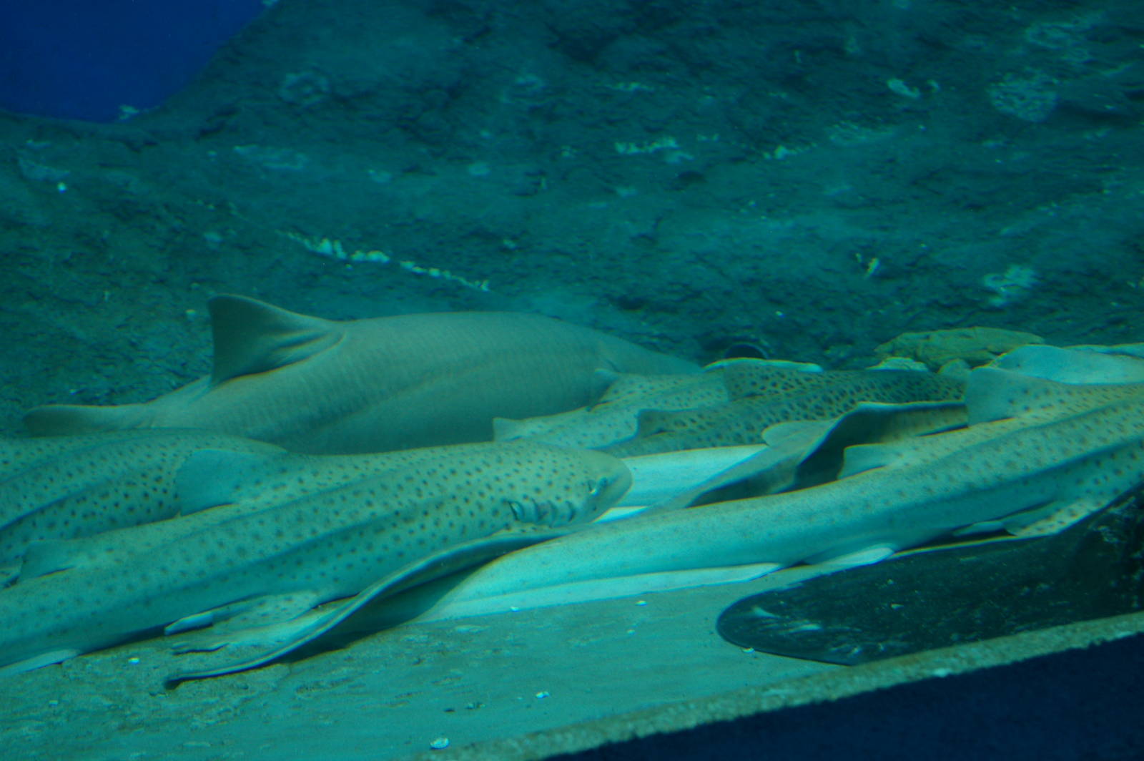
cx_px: 572
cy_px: 380
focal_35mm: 57
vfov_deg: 23.7
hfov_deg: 35.1
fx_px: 1810
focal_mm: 38
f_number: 4.5
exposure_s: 1/8
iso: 400
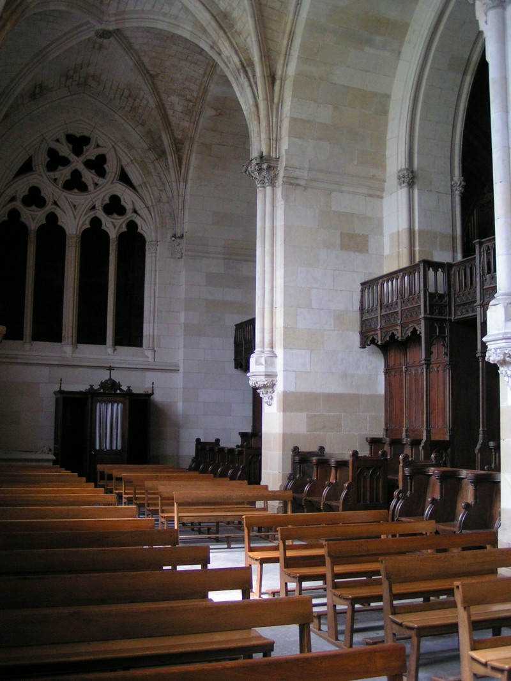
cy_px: 340
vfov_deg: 49.0
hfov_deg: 37.7
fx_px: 748
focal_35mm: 38
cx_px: 256
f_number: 2.8
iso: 200
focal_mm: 5.8
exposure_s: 1/20
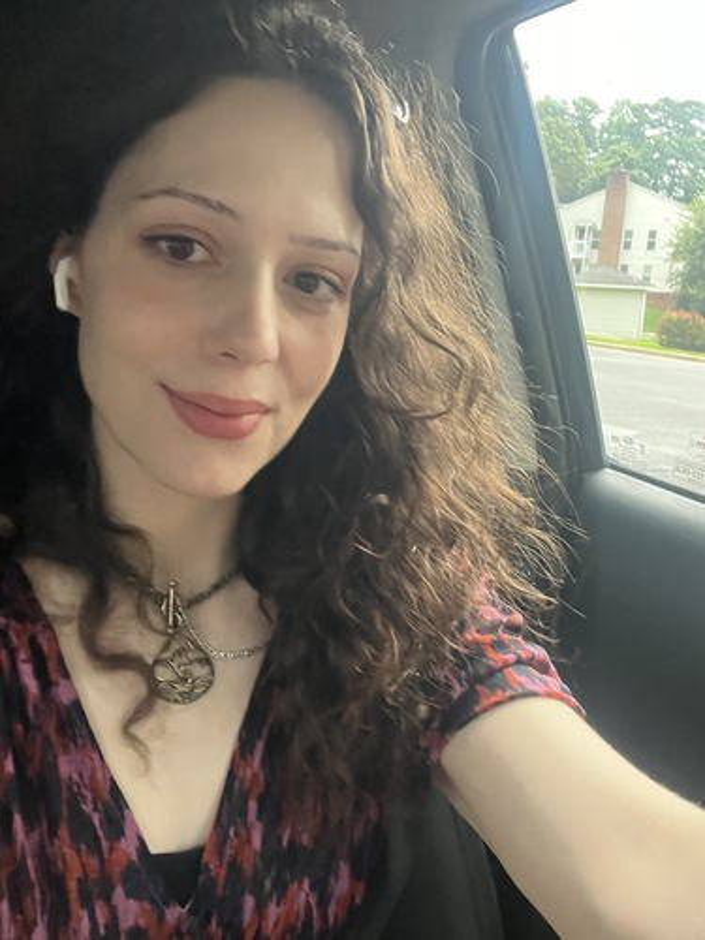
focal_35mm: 30
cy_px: 470
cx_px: 352
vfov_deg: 60.0
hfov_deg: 46.8
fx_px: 815
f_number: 2.2
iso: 400
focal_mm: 2.71
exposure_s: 1/40
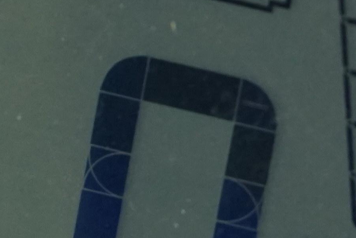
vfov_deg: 2.9
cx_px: 167
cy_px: 398
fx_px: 4628
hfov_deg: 4.4
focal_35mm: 468
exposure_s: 1/200
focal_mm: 70
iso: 1600
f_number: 5.6
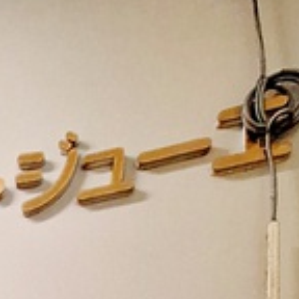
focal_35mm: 56
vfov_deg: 18.5
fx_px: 547
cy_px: 608
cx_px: -138
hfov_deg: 24.5
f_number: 2.2
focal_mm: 1.74
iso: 160
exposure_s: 1/24
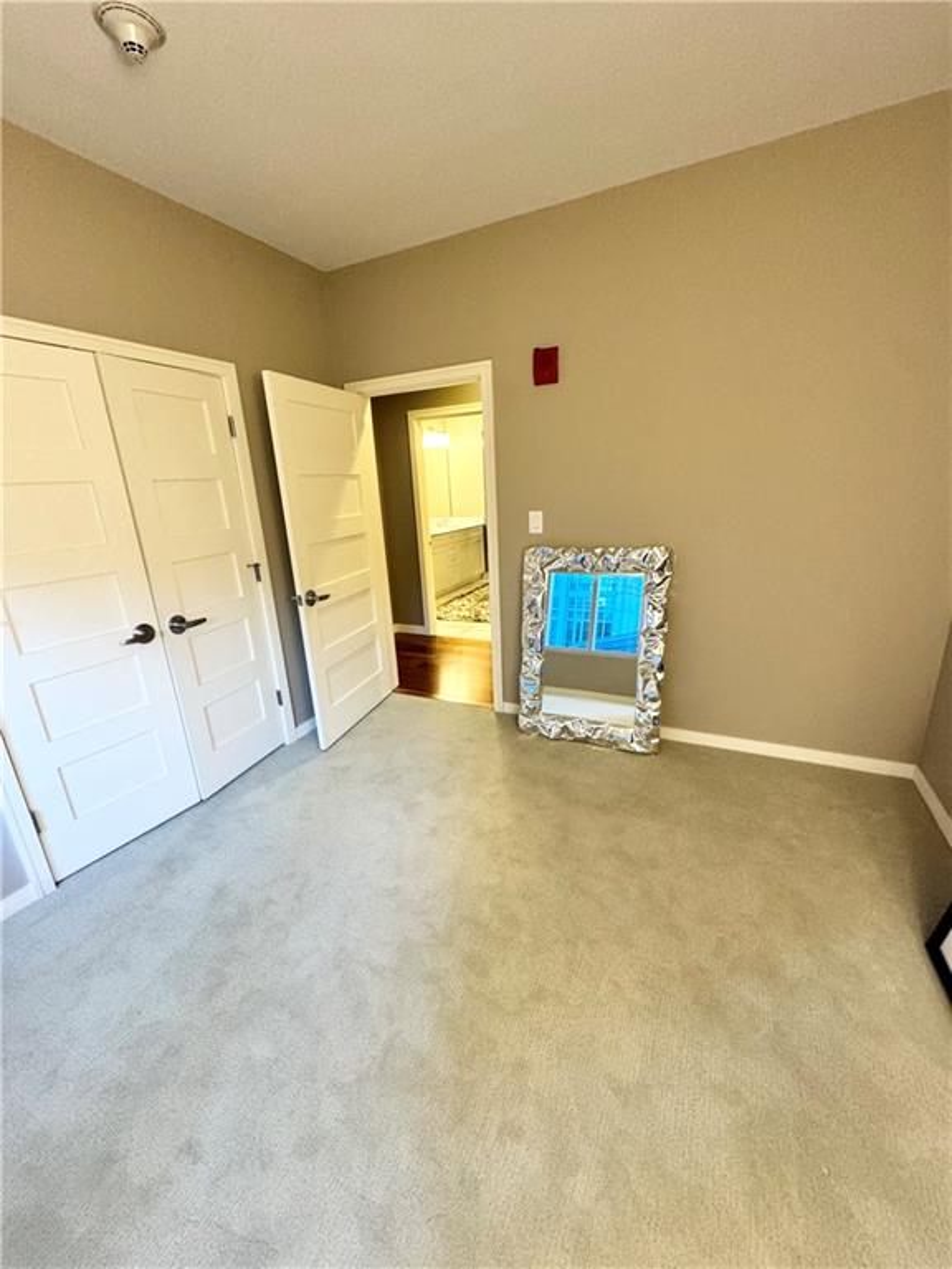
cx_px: 476
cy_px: 634
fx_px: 513
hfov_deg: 85.7
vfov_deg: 102.1
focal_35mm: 14
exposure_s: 1/56
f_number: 2.2
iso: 500
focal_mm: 2.22
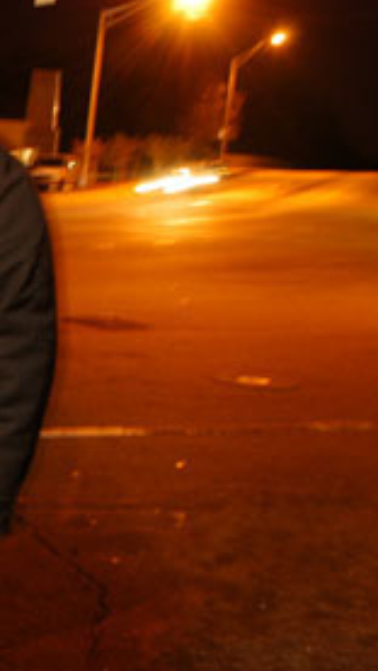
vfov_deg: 34.5
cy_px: 436
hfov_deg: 16.4
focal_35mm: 60
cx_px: -328
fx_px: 1071
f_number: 3.5
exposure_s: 1/1.6
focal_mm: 17
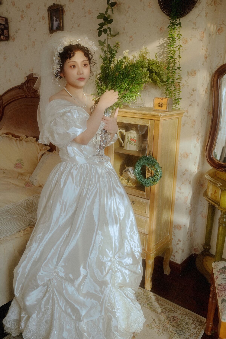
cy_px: 170
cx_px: 113
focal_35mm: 33
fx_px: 311
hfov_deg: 40.0
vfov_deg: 57.2
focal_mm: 22
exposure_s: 1/1000
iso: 800
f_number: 2.8
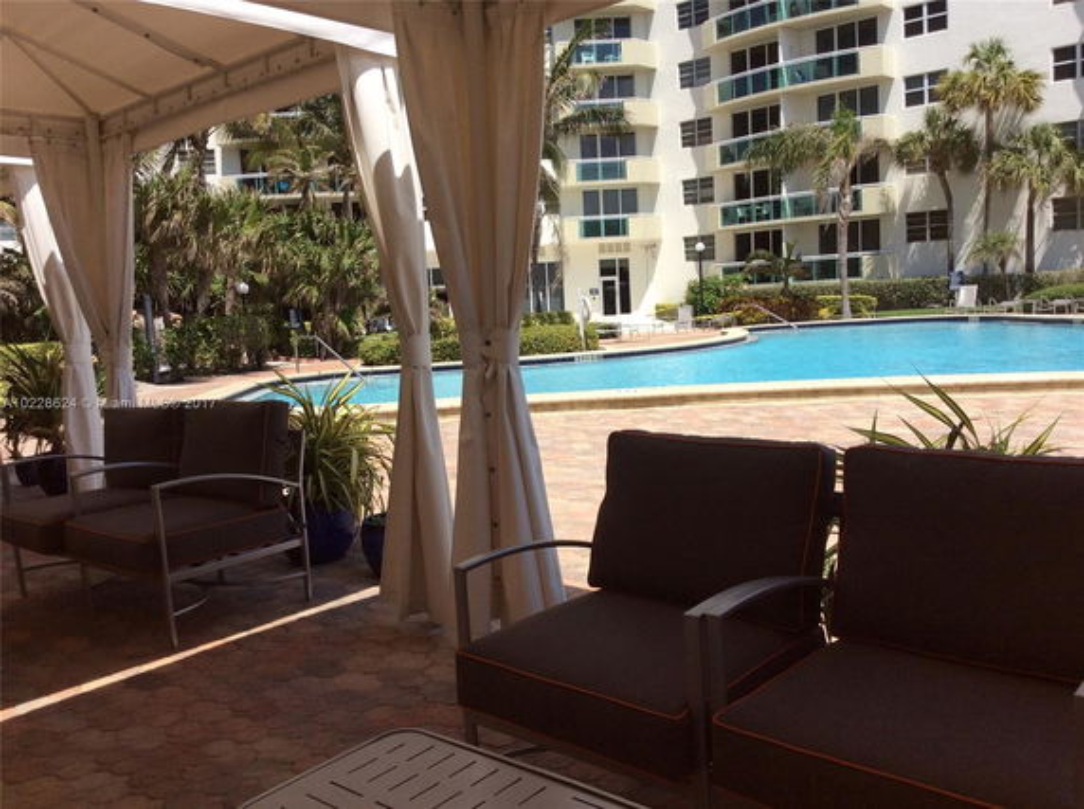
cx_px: 542
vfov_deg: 44.0
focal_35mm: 32
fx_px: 1000
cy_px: 404
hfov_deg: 56.9
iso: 32
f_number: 2.4
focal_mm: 3.3
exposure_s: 1/1590
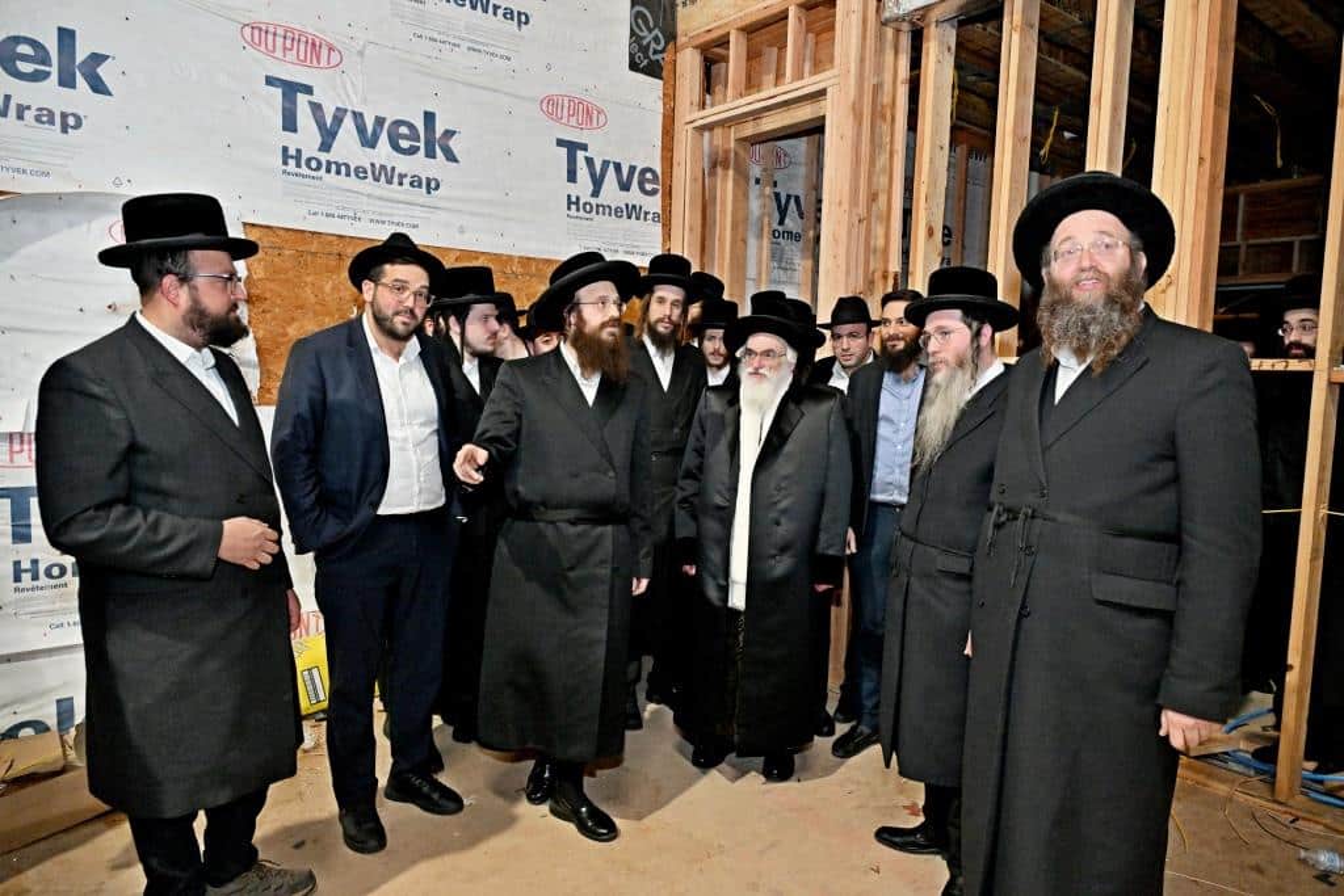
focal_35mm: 24
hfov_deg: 73.7
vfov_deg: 53.1
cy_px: 448
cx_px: 672
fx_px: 896
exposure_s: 1/160
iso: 2000
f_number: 4
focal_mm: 24
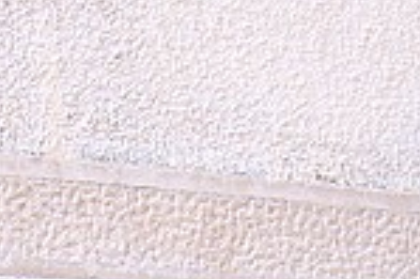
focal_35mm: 161
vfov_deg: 7.9
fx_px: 1876
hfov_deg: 12.8
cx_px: 240
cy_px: 655
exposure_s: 1/125
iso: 200
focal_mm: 20
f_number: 4
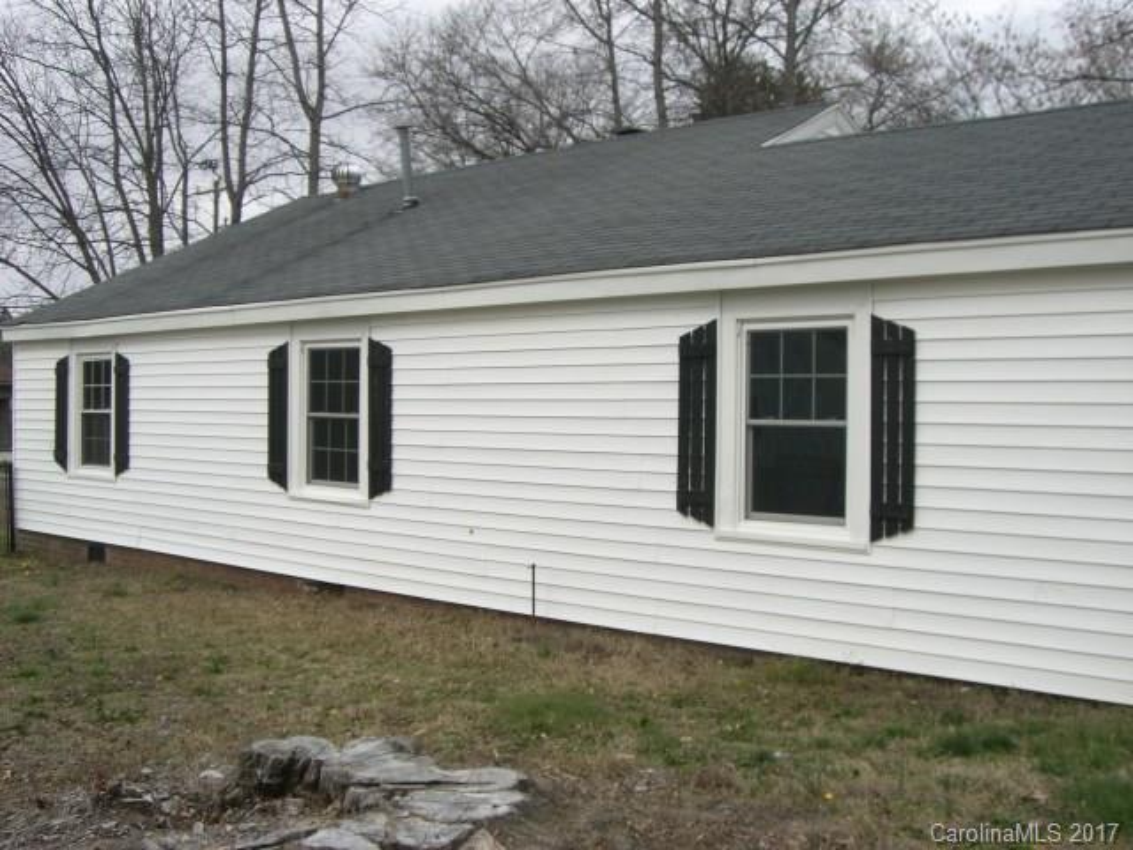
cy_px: 425
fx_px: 1244
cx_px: 566
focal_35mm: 38
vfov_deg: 37.7
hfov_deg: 49.0
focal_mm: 6.2
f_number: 4.3
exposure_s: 1/400
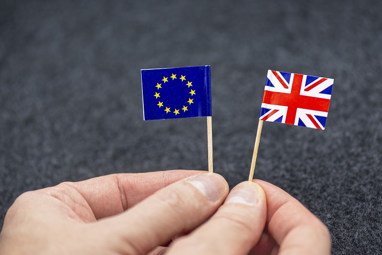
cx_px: 191
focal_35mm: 105
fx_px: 1115
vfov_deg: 13.1
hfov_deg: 19.4
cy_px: 128
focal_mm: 105
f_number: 3
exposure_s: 1/100
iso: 400
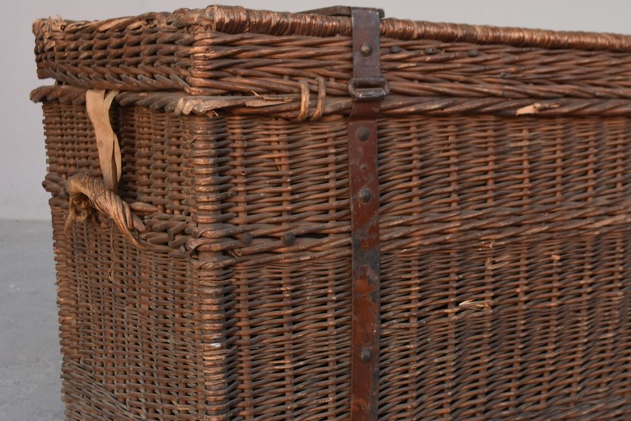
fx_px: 1017
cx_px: 409
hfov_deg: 34.2
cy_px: 273
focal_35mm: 58
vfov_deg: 23.3
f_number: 6.3
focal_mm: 24
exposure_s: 1/160
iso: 800
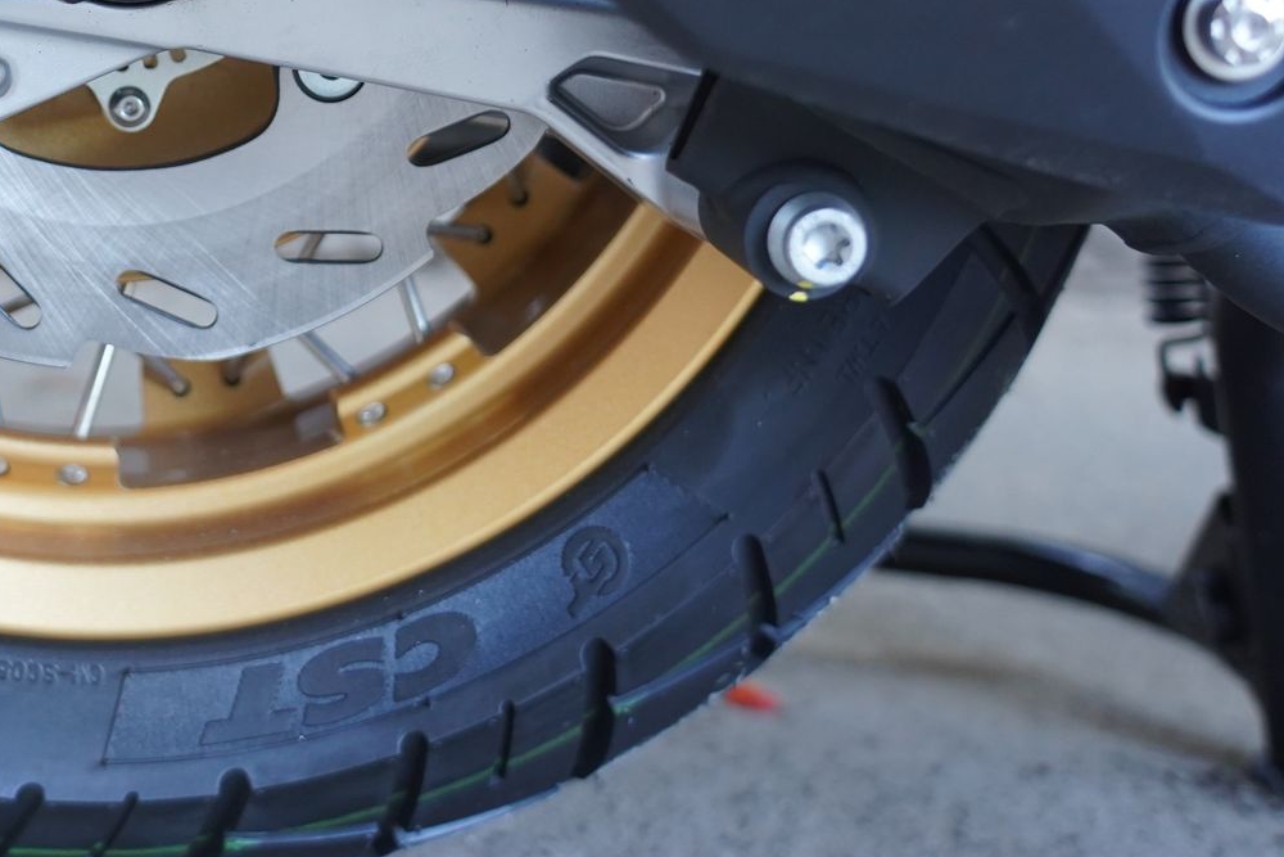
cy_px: 6
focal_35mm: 78
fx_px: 2782
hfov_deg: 25.1
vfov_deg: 17.1
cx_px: 83
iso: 1250
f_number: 4
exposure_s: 1/160
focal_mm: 39
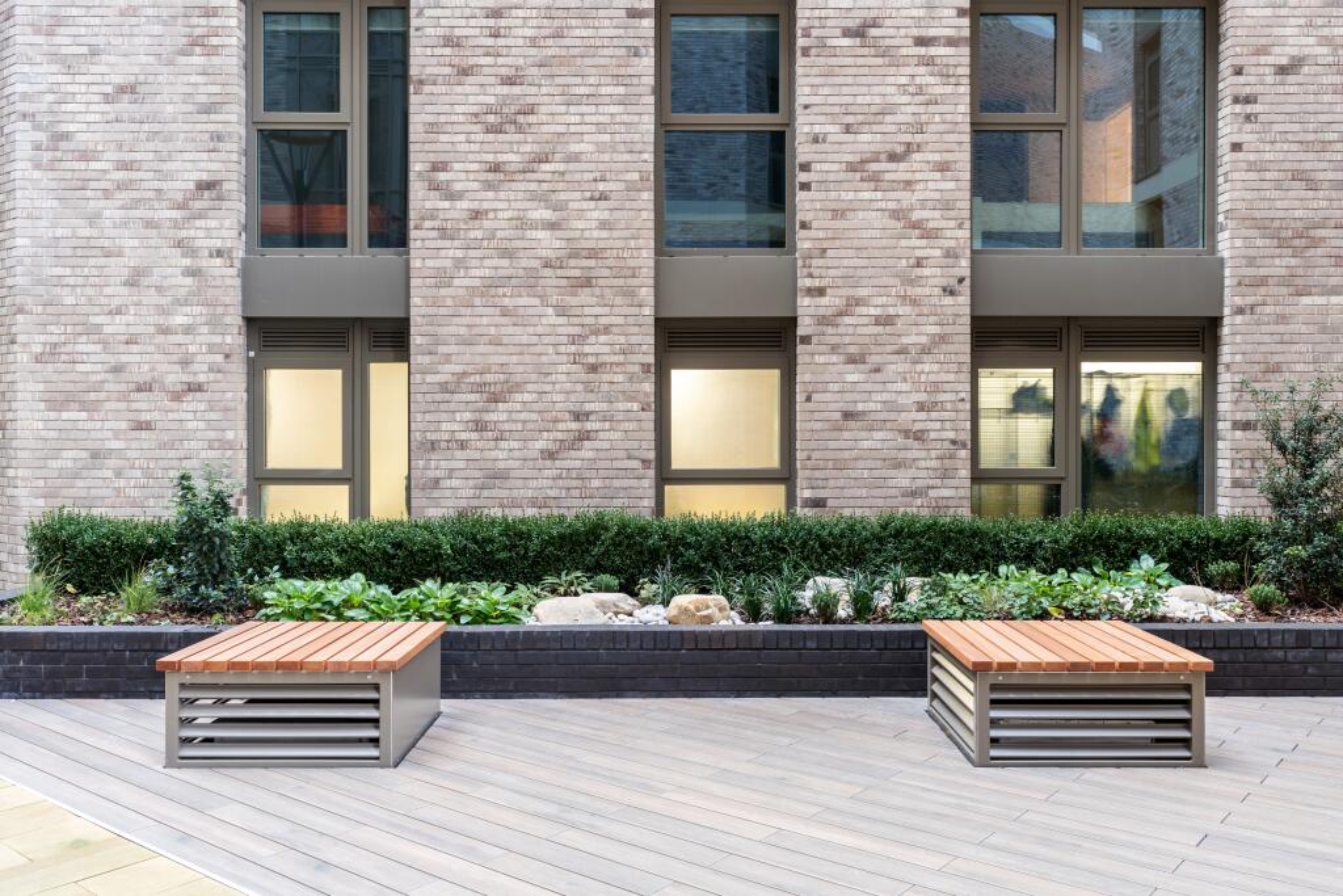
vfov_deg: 45.0
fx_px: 1082
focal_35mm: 29
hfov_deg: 63.7
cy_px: 448
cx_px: 672
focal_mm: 29
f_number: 8
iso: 100
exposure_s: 1/6
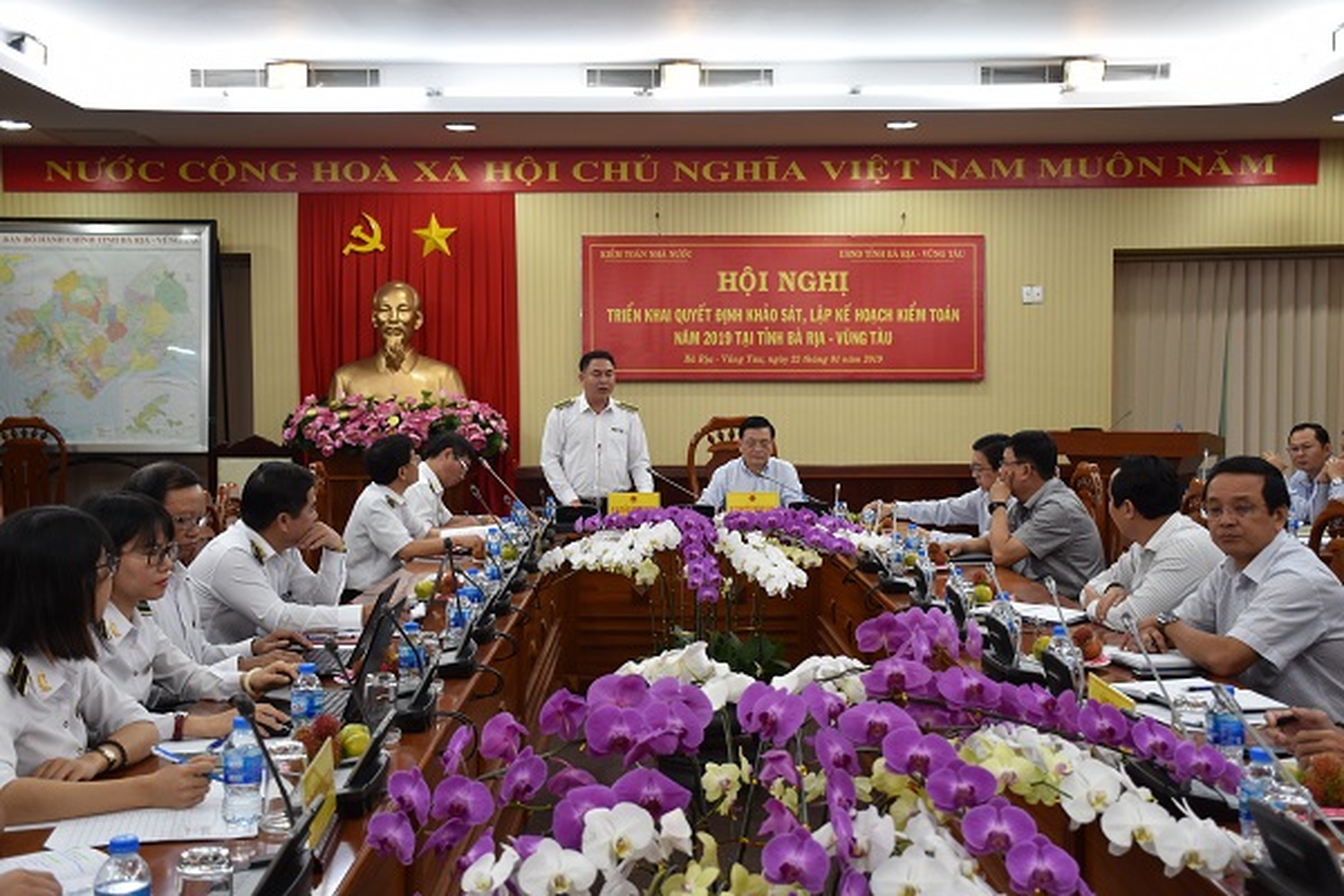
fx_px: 1512
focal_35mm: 40
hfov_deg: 47.9
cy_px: 448
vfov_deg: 33.0
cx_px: 672
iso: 800
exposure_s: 1/80
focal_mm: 27
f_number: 4.5
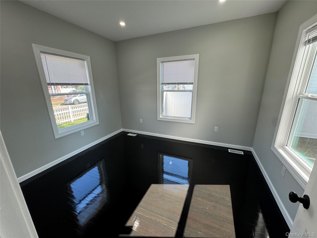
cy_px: 119
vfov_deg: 85.7
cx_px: 158
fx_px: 128
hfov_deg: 102.1
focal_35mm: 14
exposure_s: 1/99
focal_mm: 2.22
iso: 64
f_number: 2.2
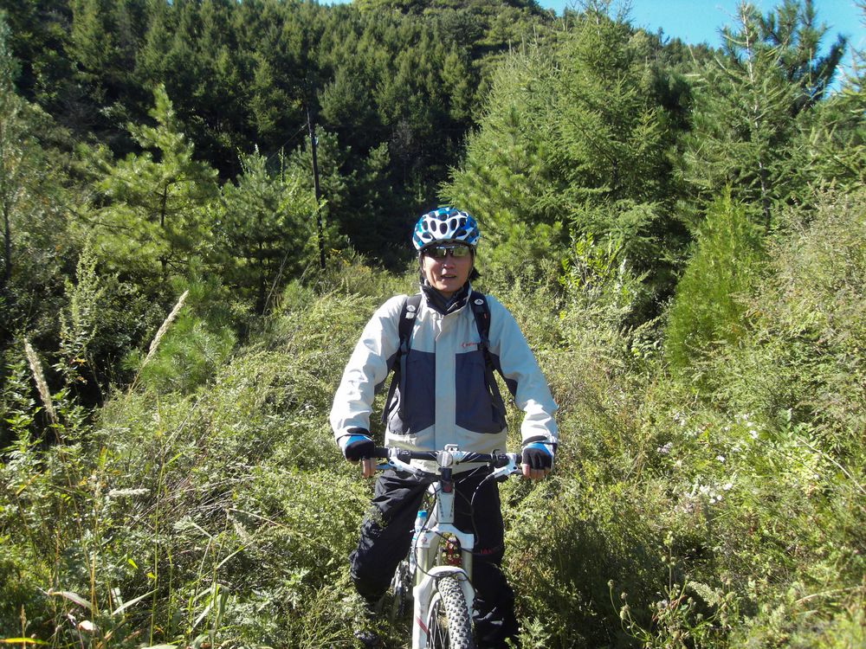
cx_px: 433
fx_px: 600
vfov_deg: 56.8
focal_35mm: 24
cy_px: 324
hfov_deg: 71.6
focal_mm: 4.3
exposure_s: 1/80
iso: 80
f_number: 7.3
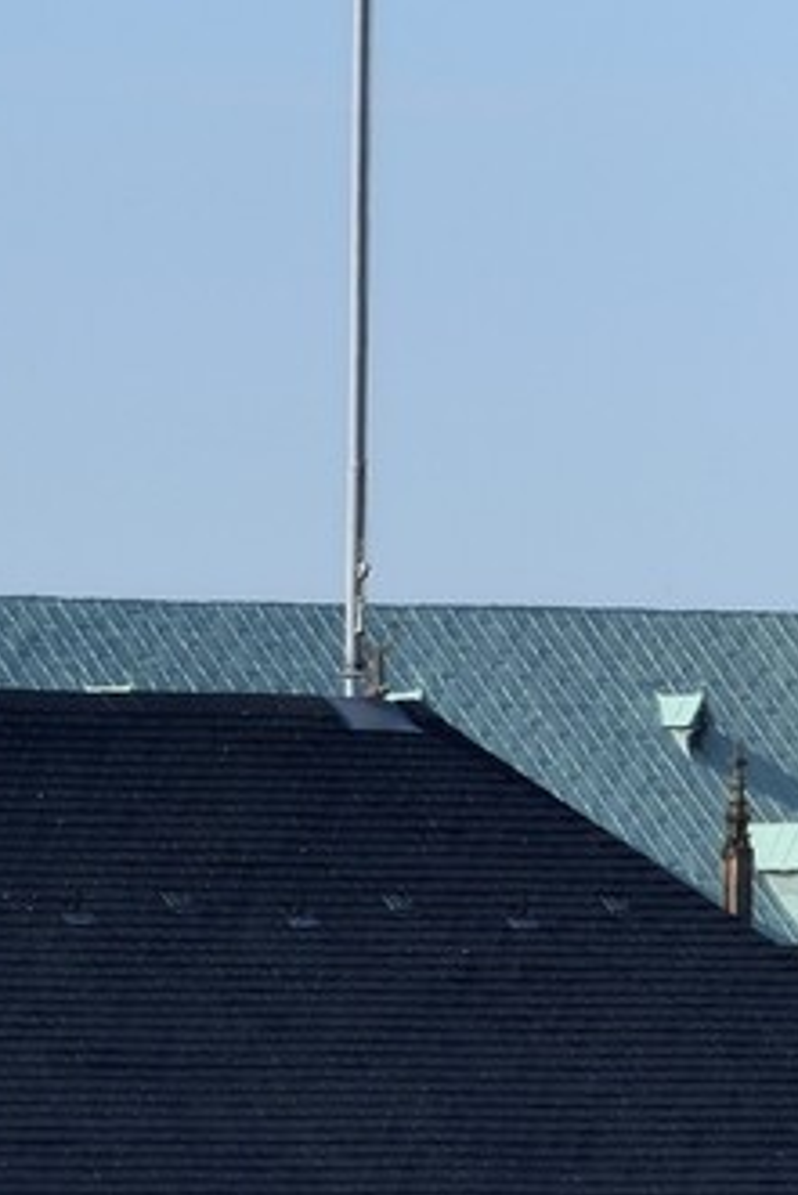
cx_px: 1701
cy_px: -1108
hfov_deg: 1.7
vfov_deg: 2.6
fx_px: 26471
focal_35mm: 797
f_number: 13
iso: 200
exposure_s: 1/250
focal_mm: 165
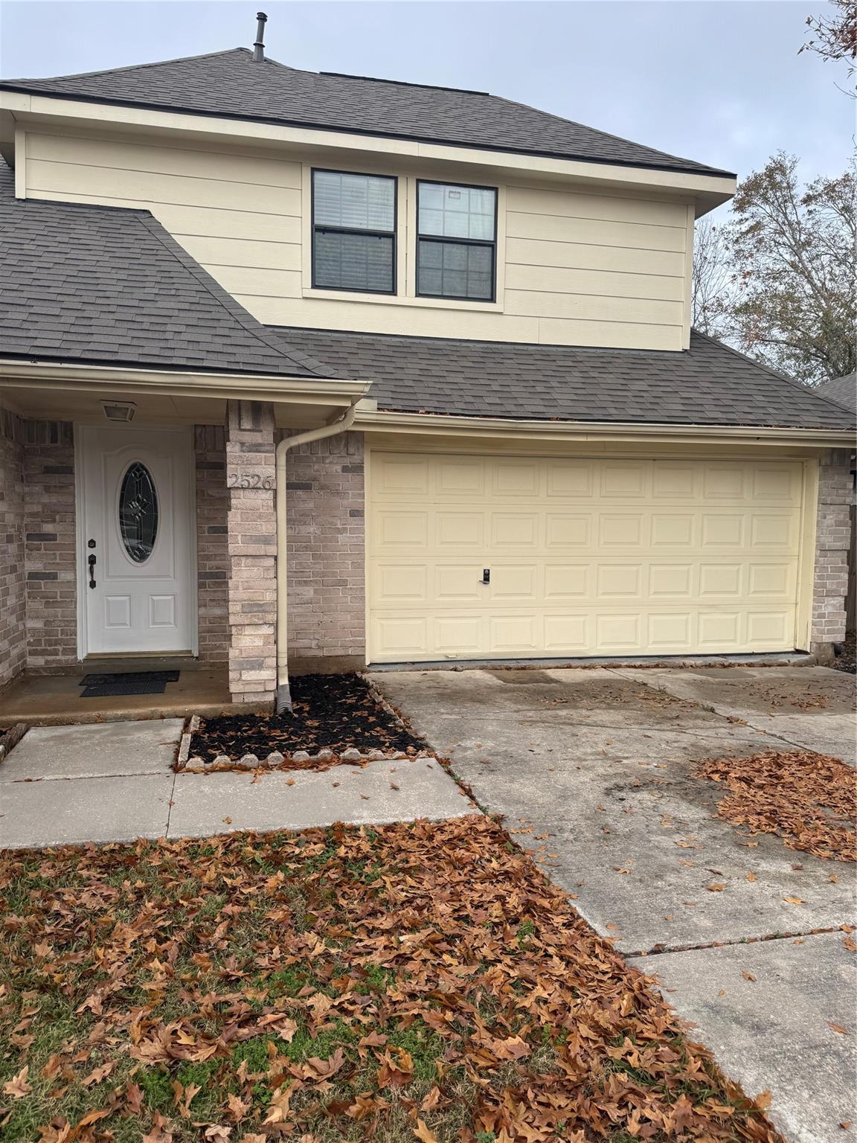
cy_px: 572
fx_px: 792
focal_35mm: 24
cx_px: 428
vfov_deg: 71.6
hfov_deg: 56.8
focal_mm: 6.76
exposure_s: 1/912
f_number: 1.78
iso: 80
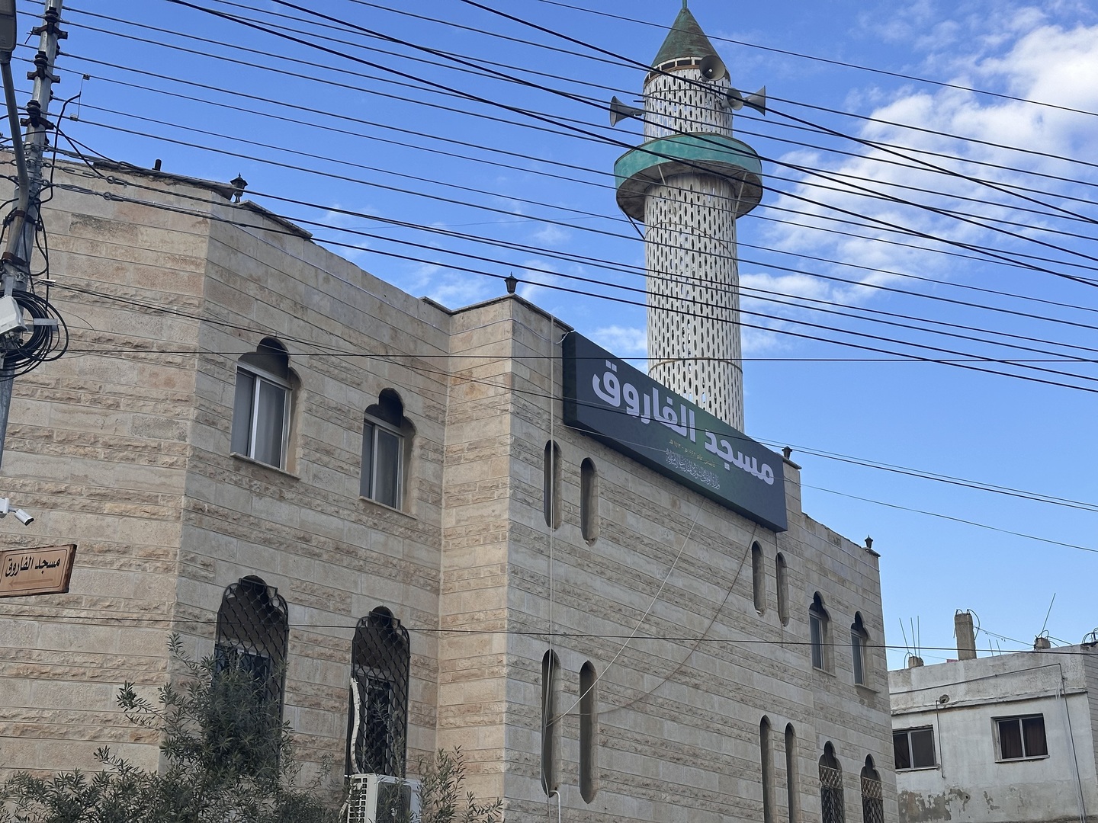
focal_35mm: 48
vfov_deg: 30.3
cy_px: 412
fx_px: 1523
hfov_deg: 39.7
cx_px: 549
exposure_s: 1/2410
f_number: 1.78
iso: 64
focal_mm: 6.86
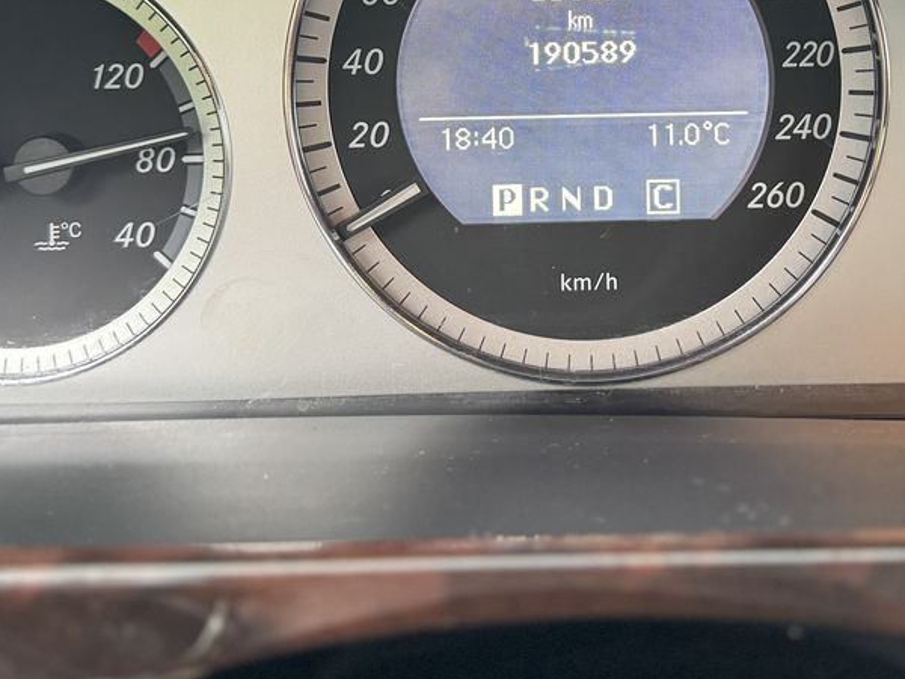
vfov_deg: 29.1
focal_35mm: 48
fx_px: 1255
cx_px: 564
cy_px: 74
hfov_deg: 39.4
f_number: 1.78
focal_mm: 6.76
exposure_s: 1/60
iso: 800
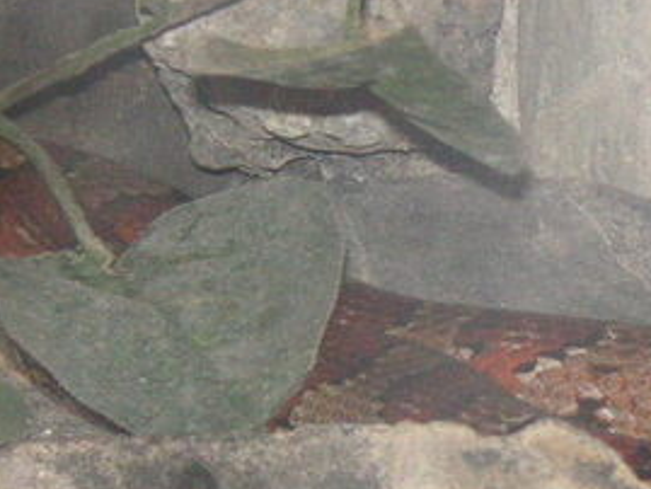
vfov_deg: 5.7
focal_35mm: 259
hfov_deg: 7.6
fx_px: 4873
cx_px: 617
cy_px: 194
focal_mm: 14.4
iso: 160
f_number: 4.7
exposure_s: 1/90
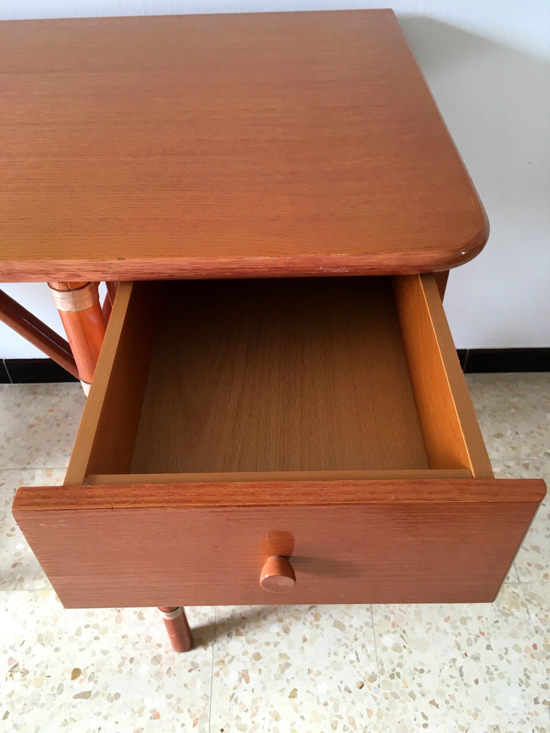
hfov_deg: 48.2
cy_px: 366
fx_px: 614
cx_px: 275
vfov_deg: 61.7
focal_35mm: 29
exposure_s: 1/33
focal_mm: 4.15
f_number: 2.2
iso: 100
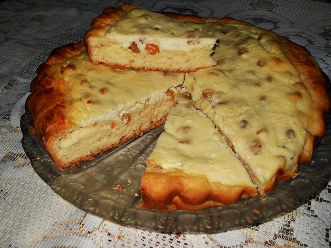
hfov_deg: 45.8
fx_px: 392
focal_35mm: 41
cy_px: 124
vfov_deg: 35.1
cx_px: 166
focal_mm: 6.72
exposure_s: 1/30
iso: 80
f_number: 5.5
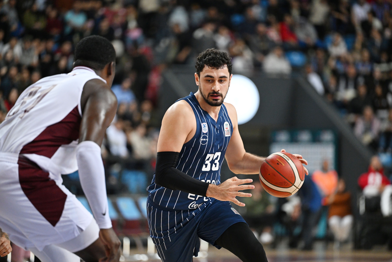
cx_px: 196
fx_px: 2178
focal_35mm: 200
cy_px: 131
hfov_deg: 10.3
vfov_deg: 6.9
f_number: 2.8
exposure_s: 1/2000
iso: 3200
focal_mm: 200
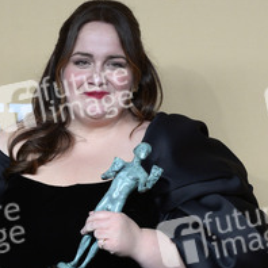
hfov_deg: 8.3
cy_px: 168
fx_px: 1839
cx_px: 104
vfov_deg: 8.3
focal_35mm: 210
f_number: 6.3
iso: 1600
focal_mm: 122
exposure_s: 1/250
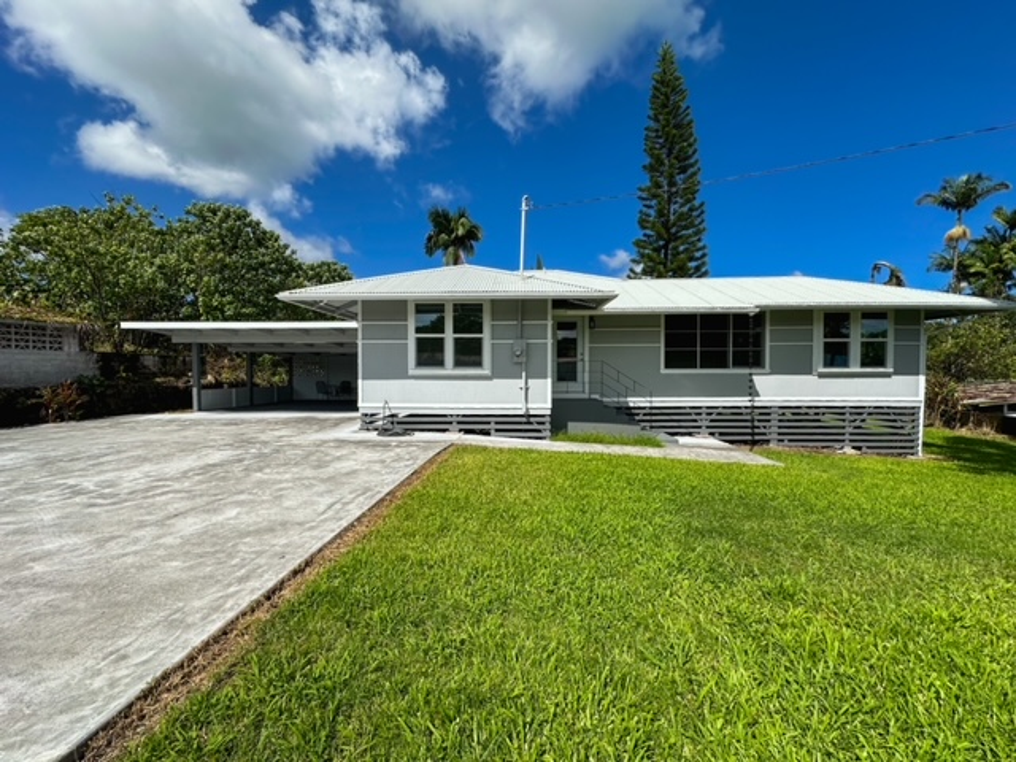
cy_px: 381
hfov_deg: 102.1
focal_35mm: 14
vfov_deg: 85.7
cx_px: 508
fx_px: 411
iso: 50
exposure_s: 1/2900
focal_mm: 2.22
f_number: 2.2
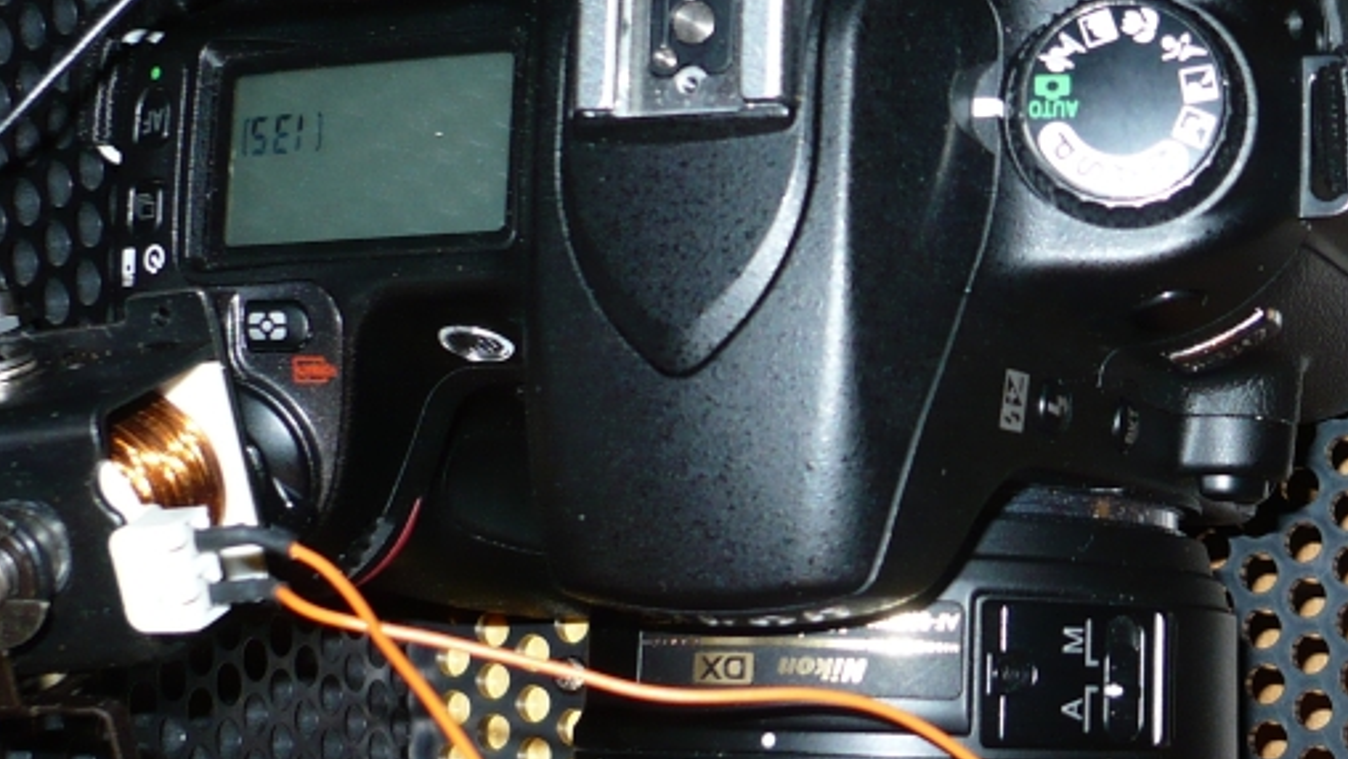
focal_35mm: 75
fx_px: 2681
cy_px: 374
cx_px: 1093
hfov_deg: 27.6
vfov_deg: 16.1
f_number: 2.8
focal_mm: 5.8
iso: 100
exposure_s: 1/30
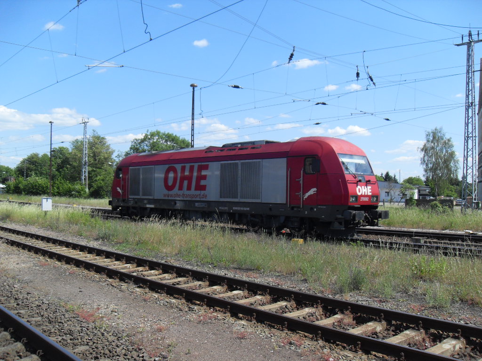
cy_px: 180
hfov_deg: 54.0
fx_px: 473
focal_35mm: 34
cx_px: 241
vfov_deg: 41.8
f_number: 7
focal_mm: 6.3
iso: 80
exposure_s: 1/250
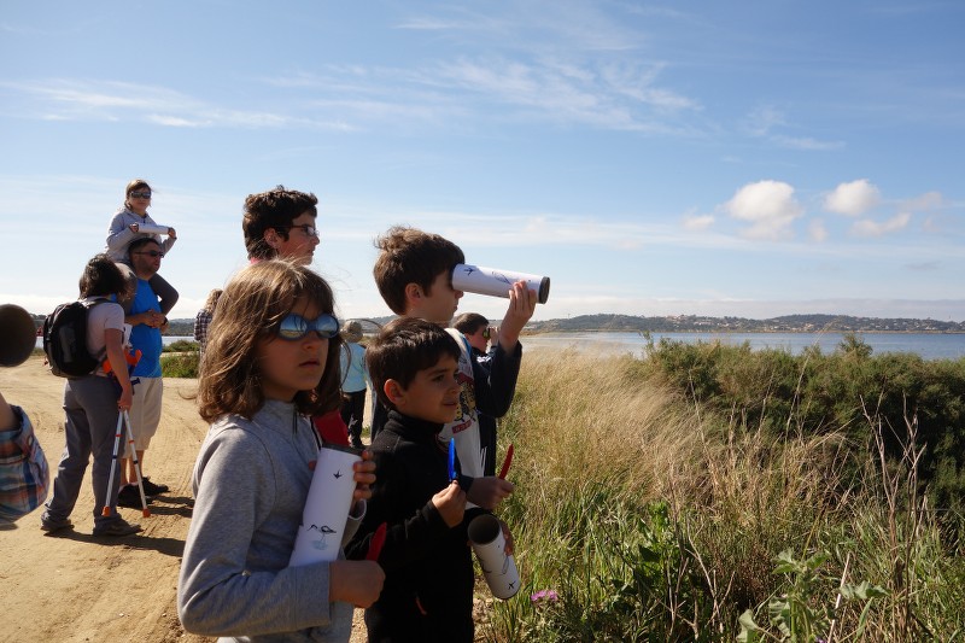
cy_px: 322
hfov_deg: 65.5
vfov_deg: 46.4
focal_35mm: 28
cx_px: 482
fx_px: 750
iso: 125
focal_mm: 10.4
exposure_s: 1/500
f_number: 5.6
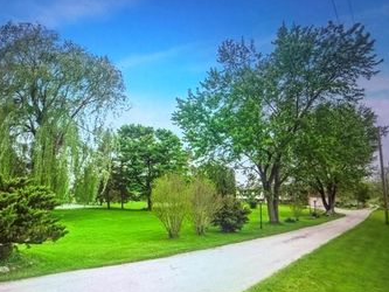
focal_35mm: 36
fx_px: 405
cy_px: 197
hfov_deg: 51.2
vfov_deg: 39.2
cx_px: 171
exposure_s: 1/120
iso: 250
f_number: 2.2
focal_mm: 2.22
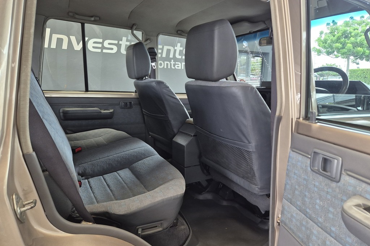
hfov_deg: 73.8
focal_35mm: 24
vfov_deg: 53.0
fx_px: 247
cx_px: 185
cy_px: 112
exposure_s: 1/180
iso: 200
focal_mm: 5.4
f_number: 1.8
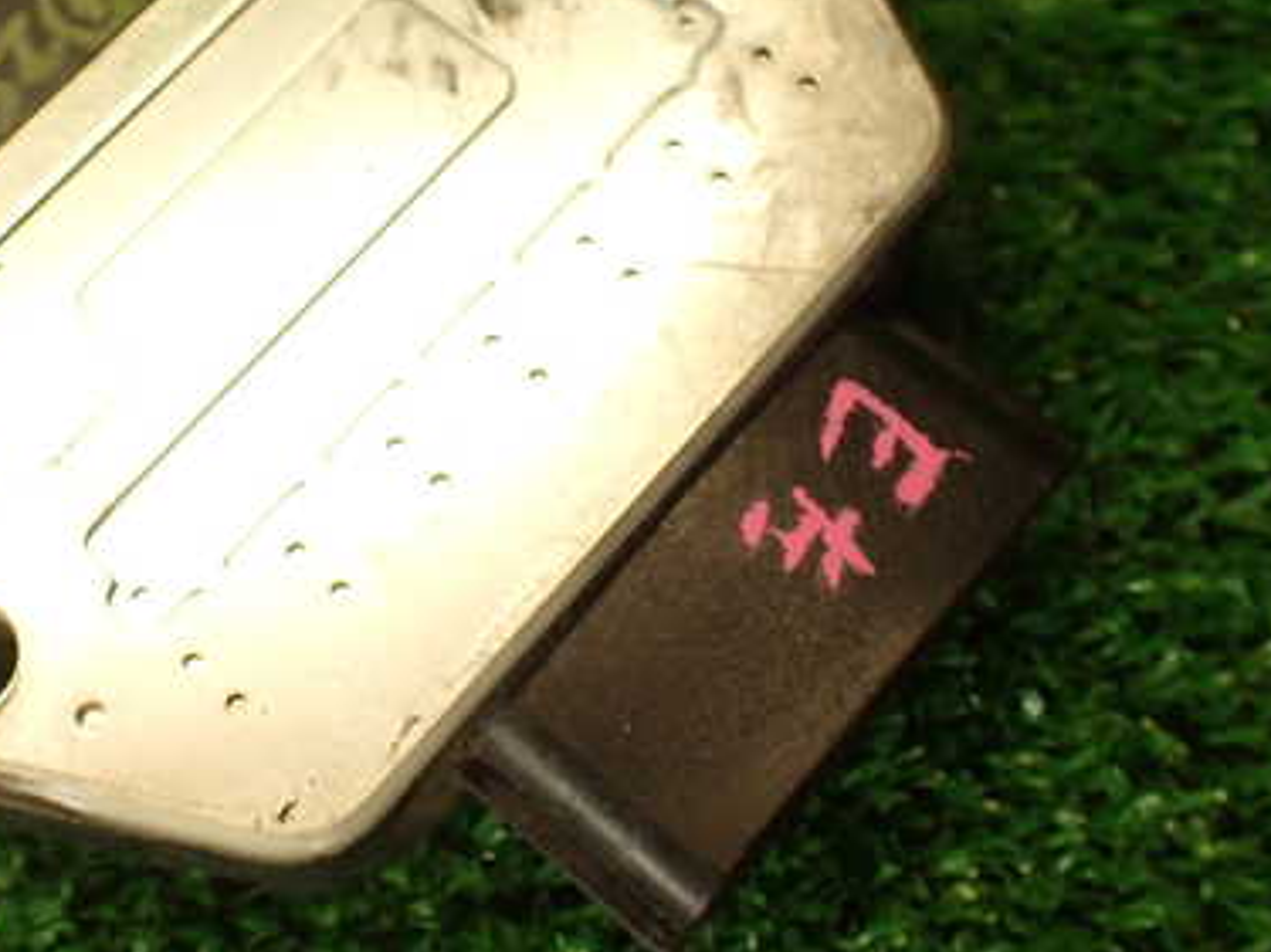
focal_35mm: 48
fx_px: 1762
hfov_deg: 39.0
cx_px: 373
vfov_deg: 30.1
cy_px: 366
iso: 200
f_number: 2.3
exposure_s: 1/60
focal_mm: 5.4
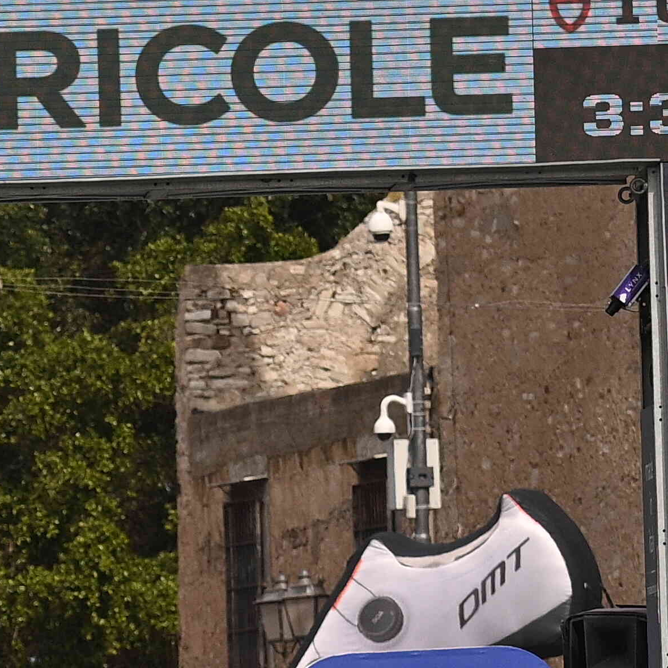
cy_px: 722
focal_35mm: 562
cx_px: -324
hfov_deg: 3.1
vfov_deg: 3.1
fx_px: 12270
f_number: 6.3
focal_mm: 140
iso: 800
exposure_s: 1/5000
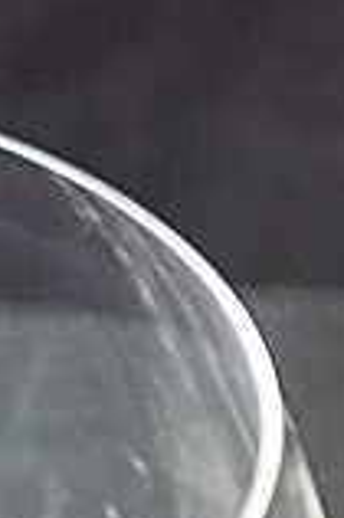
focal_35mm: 521
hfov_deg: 2.6
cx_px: -329
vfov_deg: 3.9
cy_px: 1367
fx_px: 7486
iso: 400
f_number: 5.6
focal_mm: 55
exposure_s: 1/15
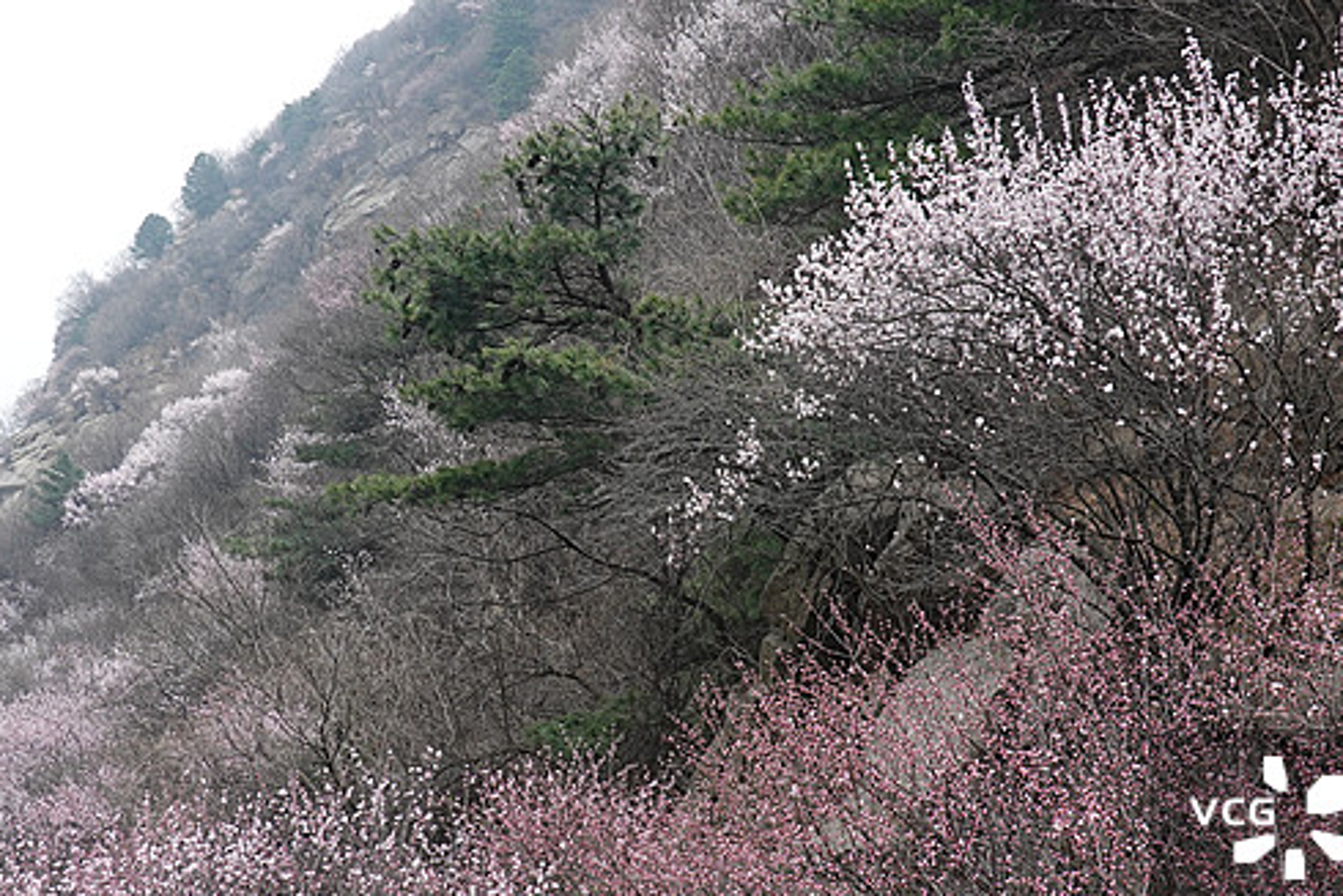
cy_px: 478
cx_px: 663
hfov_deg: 32.4
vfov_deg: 21.9
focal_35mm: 62
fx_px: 2313
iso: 125
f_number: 3.5
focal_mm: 14.12
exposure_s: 1/160
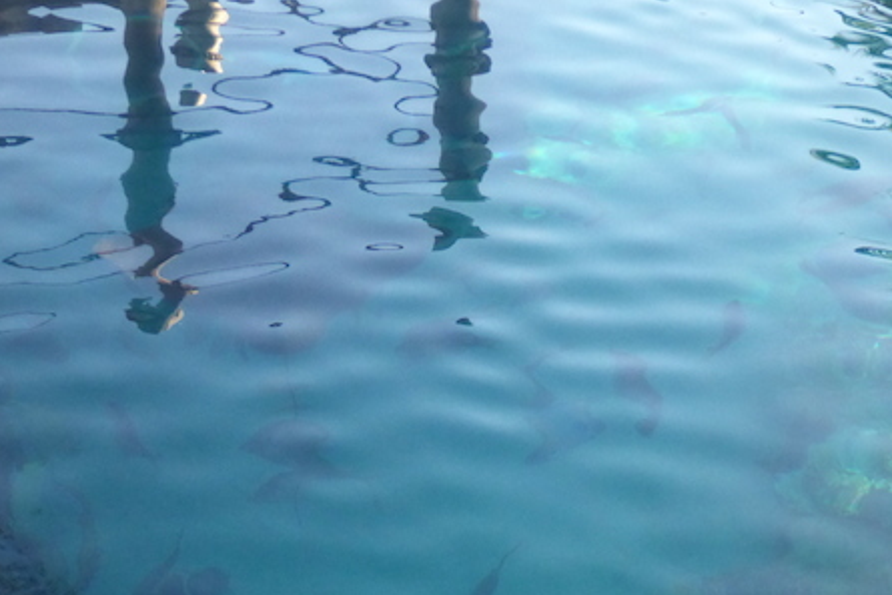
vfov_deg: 15.9
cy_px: 365
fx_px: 2131
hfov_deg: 23.6
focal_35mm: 86
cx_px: 460
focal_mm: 11.7
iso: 1000
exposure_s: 1/320
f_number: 5.3
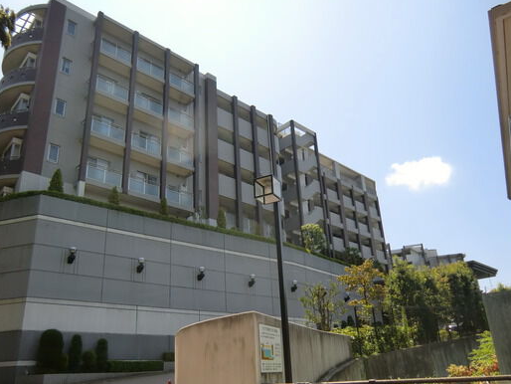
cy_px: 211
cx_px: 246
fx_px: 414
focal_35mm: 28
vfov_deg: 49.7
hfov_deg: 63.4
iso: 64
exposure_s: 1/640
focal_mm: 4.3
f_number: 3.2
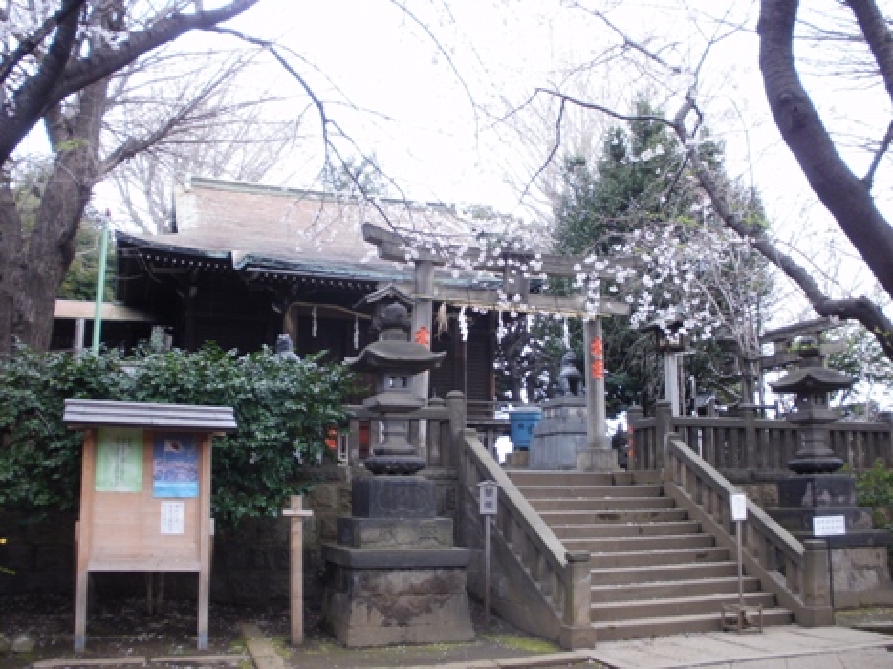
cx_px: 446
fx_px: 928
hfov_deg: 51.4
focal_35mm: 36
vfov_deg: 39.6
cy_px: 334
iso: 125
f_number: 3.5
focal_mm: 6.3
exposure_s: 1/15
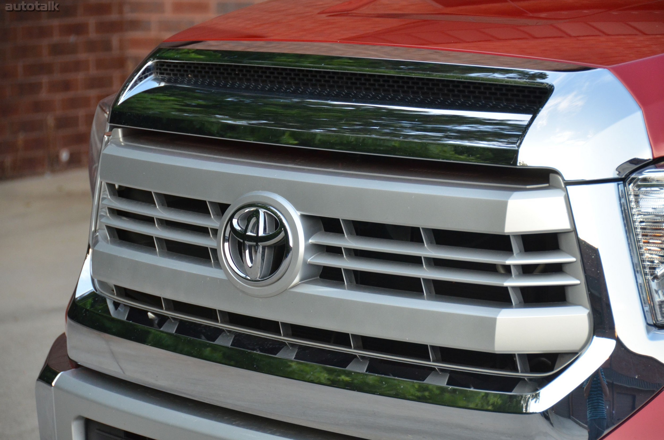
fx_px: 2899
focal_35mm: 158
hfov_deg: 13.1
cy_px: 220
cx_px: 332
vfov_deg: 8.7
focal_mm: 105
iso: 1250
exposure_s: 1/500
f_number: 5.3
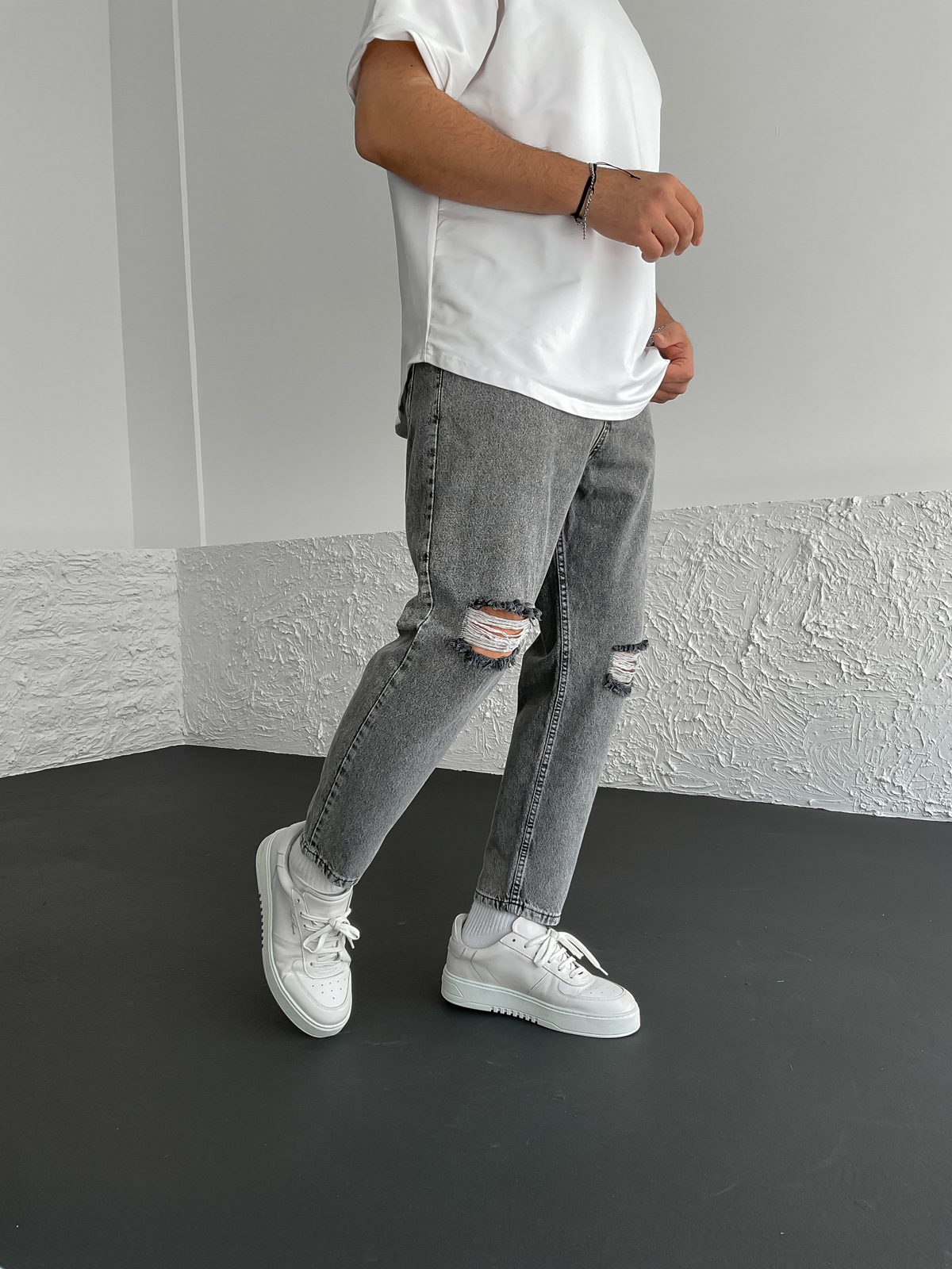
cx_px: 476
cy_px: 634
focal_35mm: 29
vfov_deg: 61.7
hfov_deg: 48.2
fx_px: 1063
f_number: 1.8
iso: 16
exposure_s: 1/150
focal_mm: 3
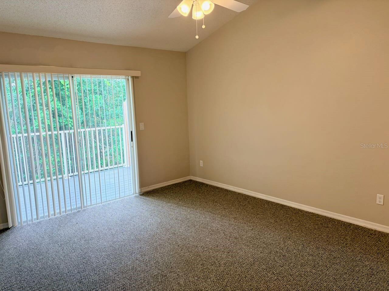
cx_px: 194
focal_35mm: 26
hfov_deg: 67.3
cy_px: 146
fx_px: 292
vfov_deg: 53.1
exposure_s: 1/120
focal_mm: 5.96
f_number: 1.6
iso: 80
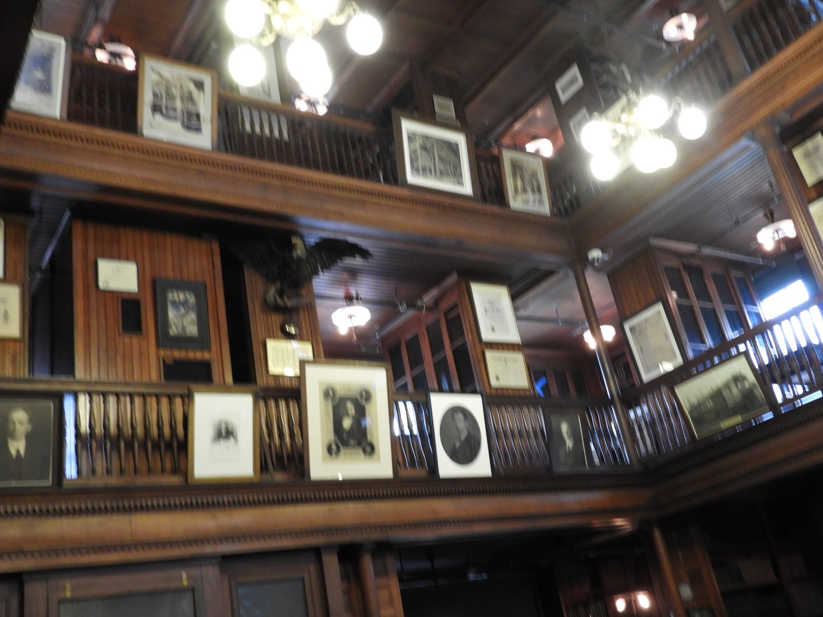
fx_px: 832
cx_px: 412
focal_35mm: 35
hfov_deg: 52.6
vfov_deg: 40.7
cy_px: 308
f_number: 3.8
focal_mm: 6.3
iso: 400
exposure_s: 1/8
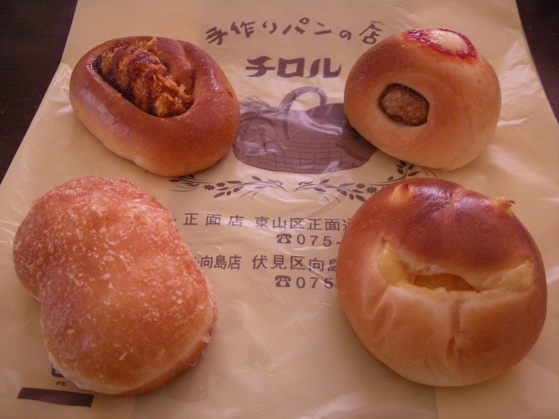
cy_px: 210
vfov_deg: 40.7
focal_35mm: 35
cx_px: 280
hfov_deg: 52.6
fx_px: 565
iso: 400
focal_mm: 5.7
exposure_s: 1/45.5
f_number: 2.8
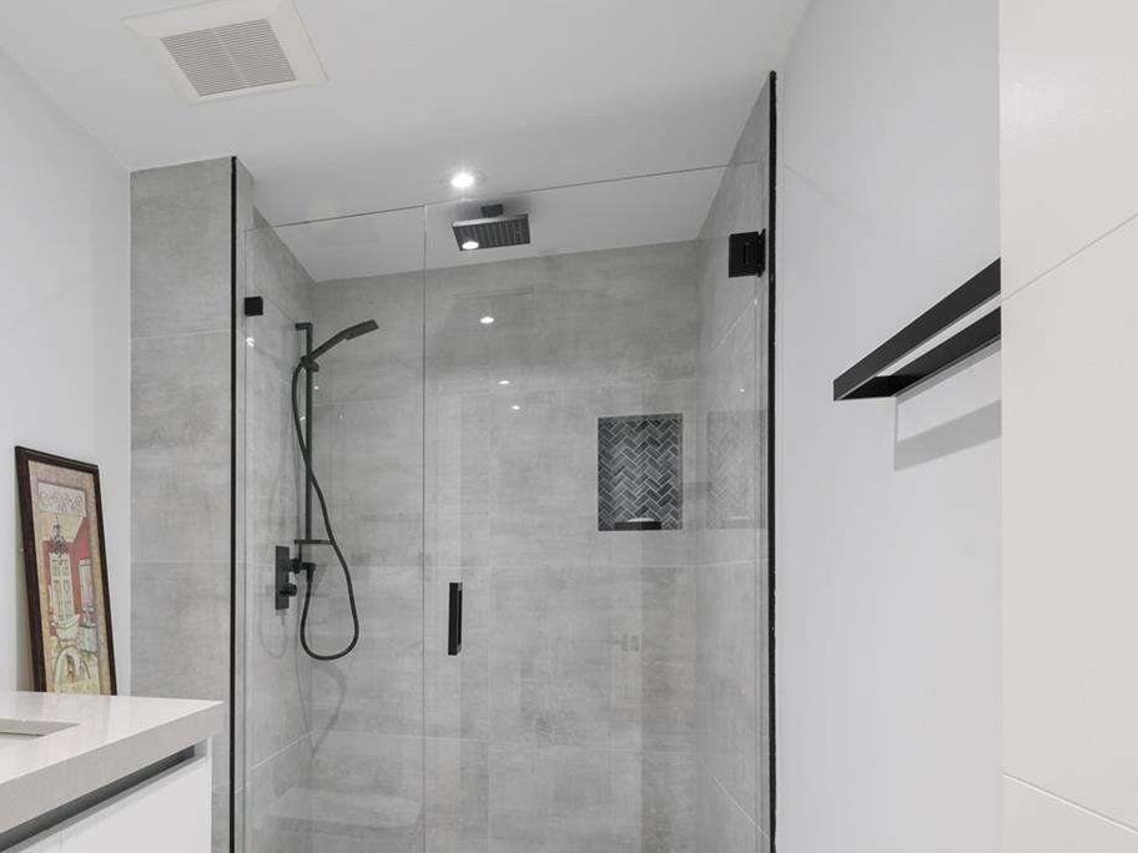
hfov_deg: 60.4
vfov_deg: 50.7
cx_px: 237
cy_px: 544
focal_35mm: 27
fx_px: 888
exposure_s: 1/5
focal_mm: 16
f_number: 8
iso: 250
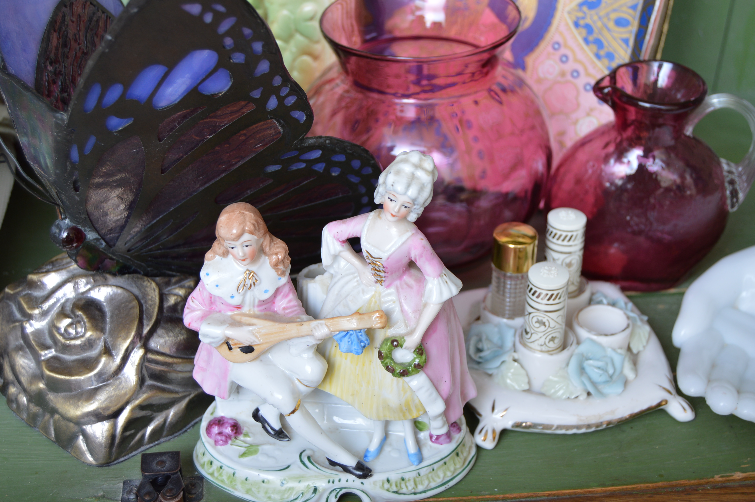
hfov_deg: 37.9
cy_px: 251
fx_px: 1100
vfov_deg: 25.7
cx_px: 378
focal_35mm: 52
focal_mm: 35
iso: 200
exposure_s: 1/200
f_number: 4.5
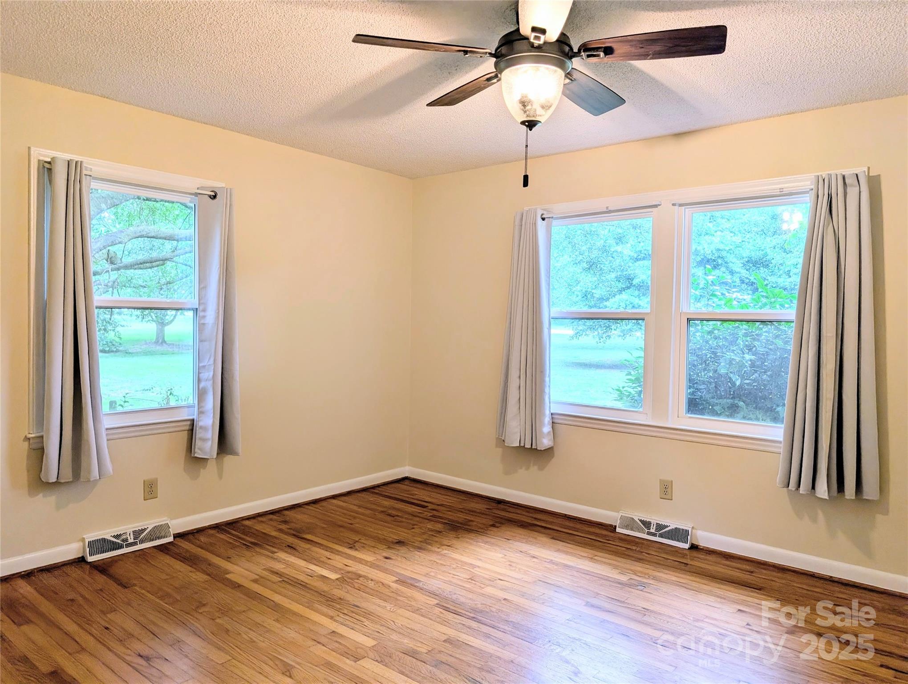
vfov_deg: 56.9
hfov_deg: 71.5
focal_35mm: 24
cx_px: 454
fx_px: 630
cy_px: 342
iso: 24
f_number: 1.68
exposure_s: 1/24
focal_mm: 6.9
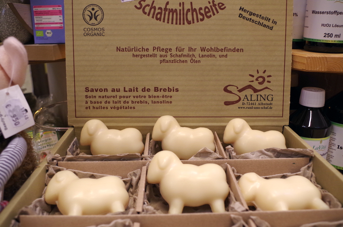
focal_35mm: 31
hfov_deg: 60.4
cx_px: 172
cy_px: 114
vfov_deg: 42.2
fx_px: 295
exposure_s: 1/50
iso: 1600
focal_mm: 21.25
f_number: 5
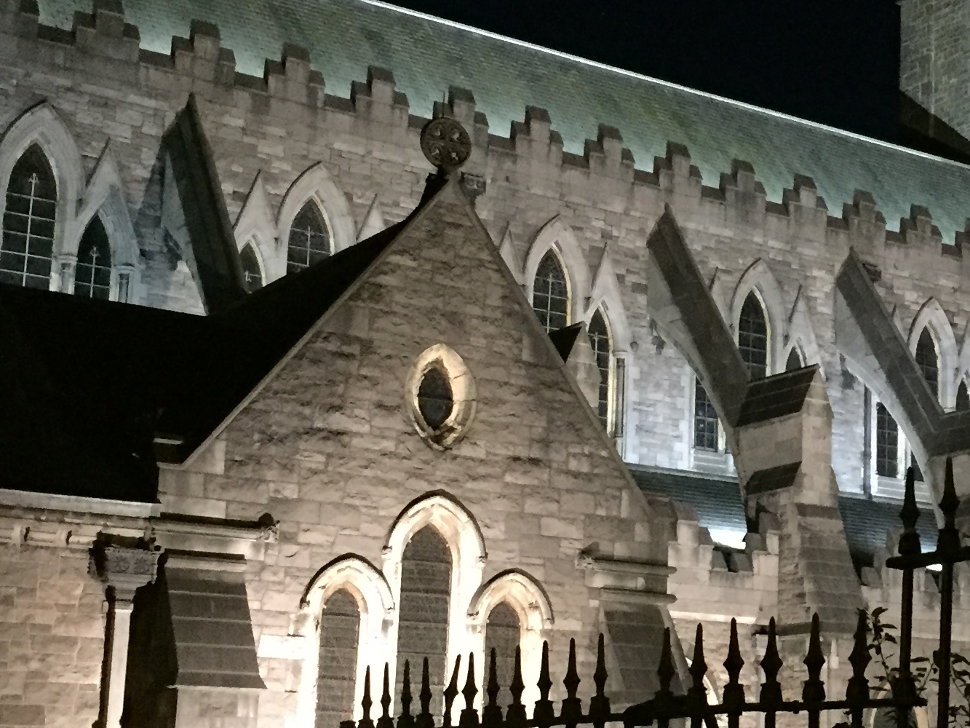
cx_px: 911
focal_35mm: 71
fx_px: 1990
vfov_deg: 20.7
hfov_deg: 26.3
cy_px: 411
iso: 400
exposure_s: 1/17
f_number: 2.2
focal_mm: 4.15
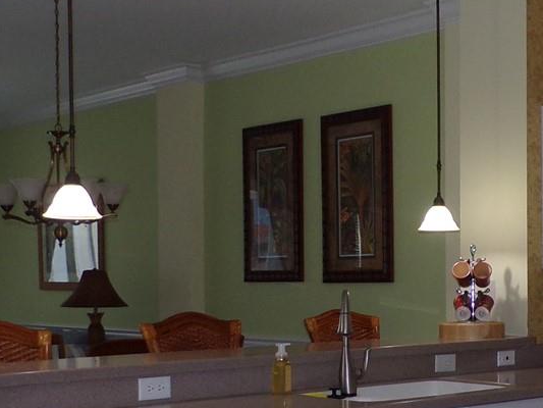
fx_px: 1130
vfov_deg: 20.4
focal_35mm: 72
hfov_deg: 26.3
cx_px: 470
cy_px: 277
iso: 145
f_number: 3
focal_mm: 4.3
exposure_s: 1/60
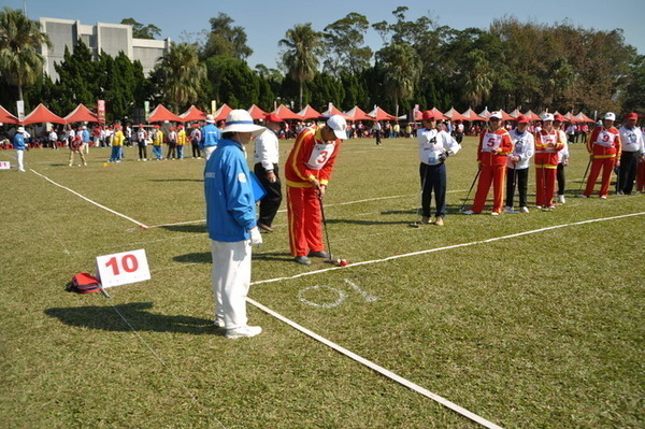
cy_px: 214
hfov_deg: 57.3
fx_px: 591
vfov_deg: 39.9
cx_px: 322
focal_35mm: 33
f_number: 3.5
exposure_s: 1/1250
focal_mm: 22
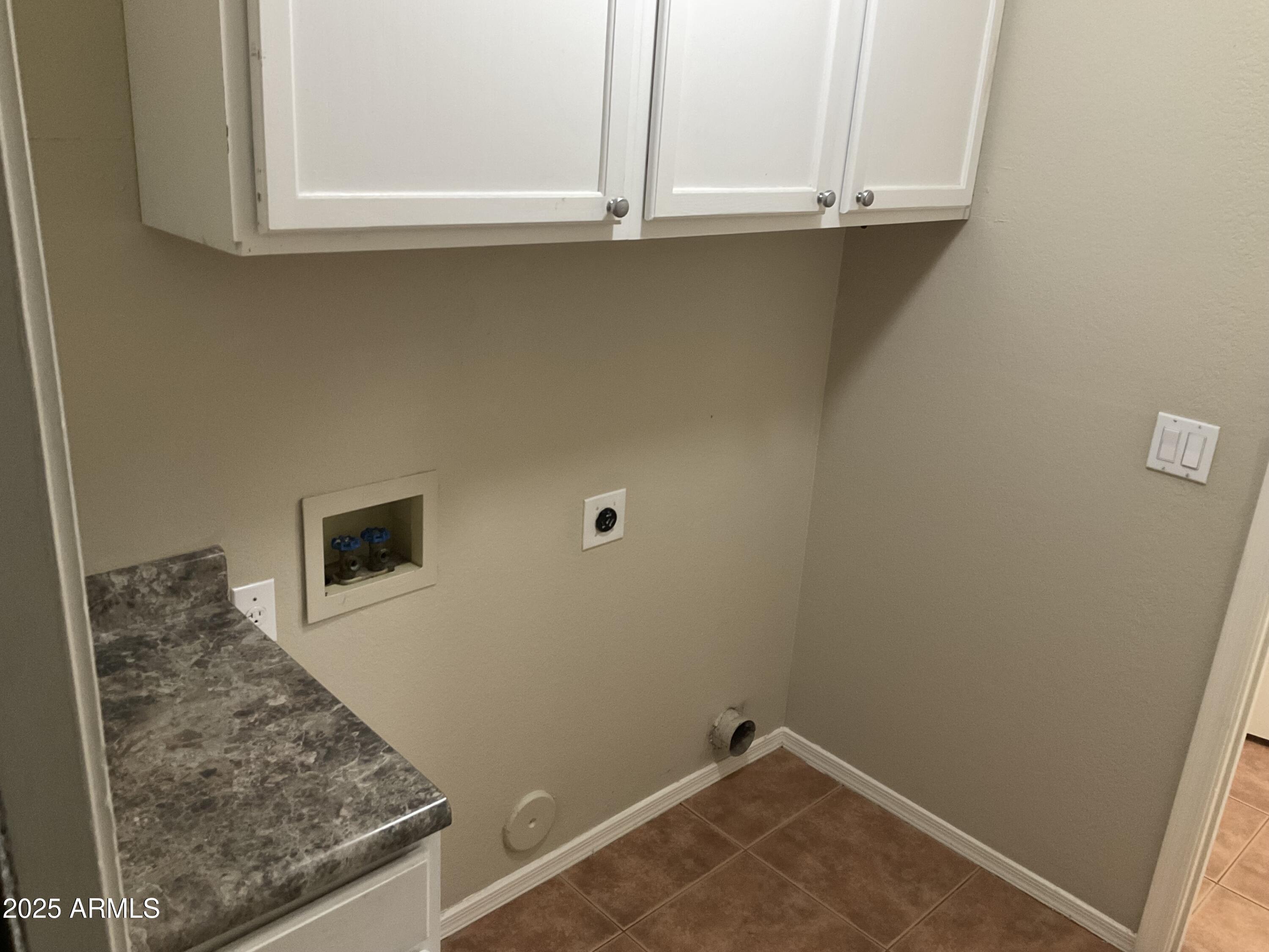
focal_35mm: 29
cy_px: 476
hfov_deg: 61.7
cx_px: 634
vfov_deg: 48.2
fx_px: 1063
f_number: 1.8
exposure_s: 1/60
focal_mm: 3
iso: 250
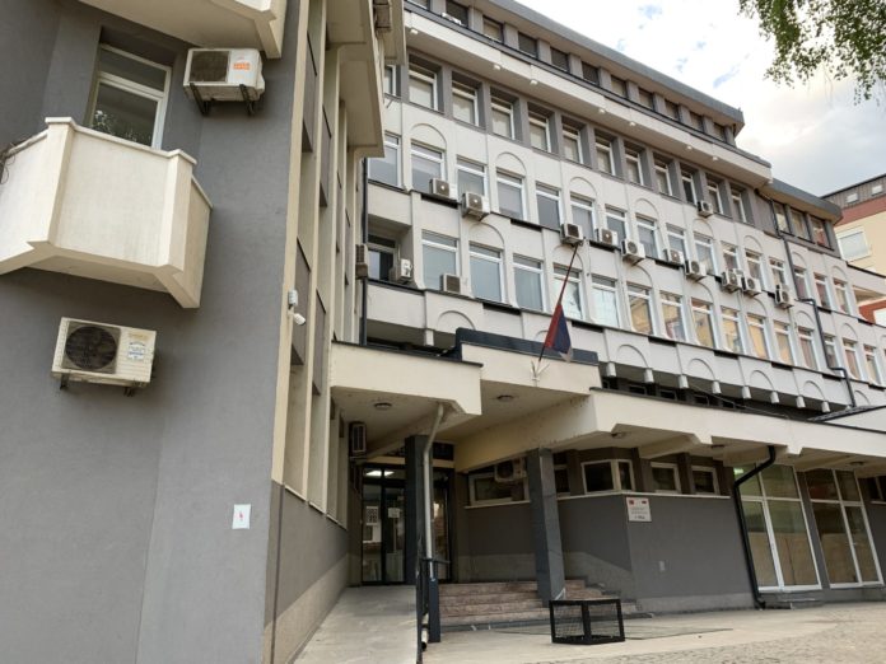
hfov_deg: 67.3
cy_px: 332
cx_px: 443
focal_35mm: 26
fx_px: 665
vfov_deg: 53.1
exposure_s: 1/121
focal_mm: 4.25
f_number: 1.8
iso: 40
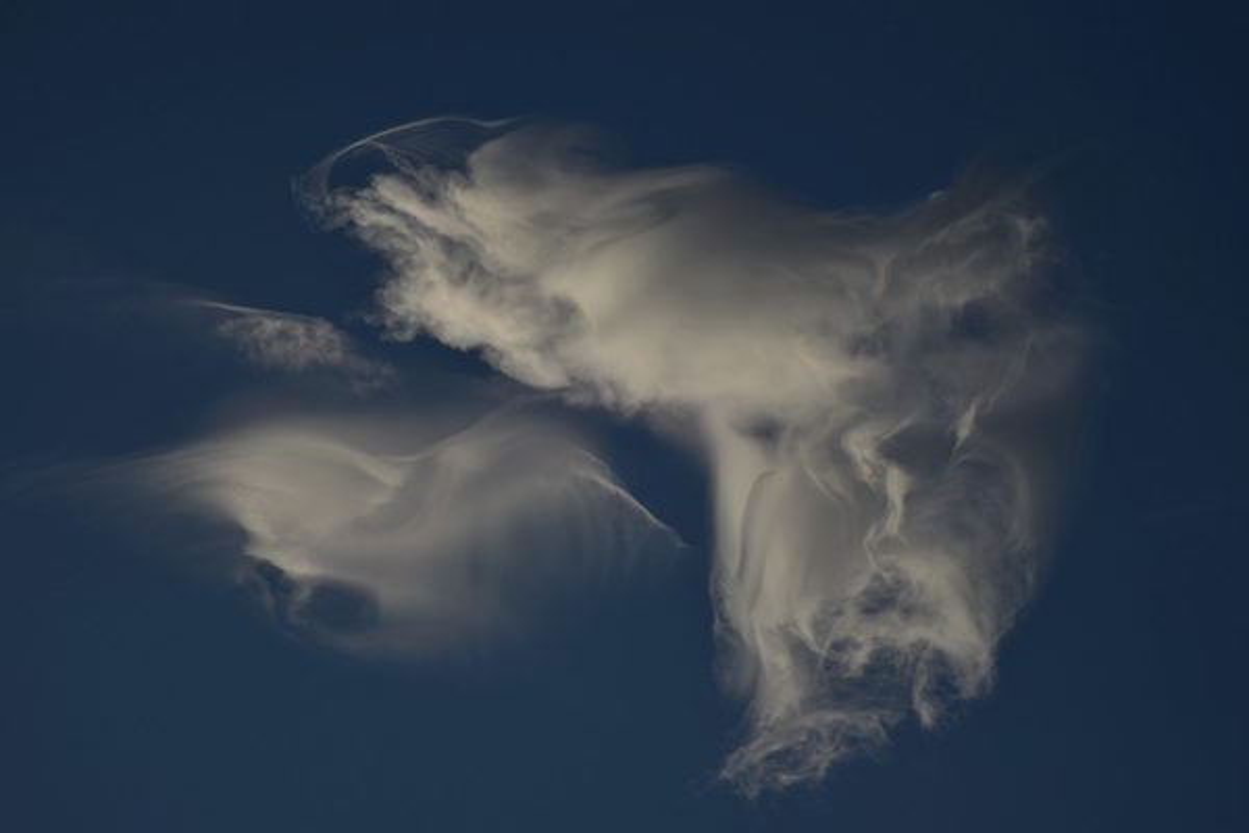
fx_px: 5724
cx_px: 624
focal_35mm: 165
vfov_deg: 8.3
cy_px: 416
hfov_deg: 12.5
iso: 100
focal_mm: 110
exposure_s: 1/4000
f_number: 4.5
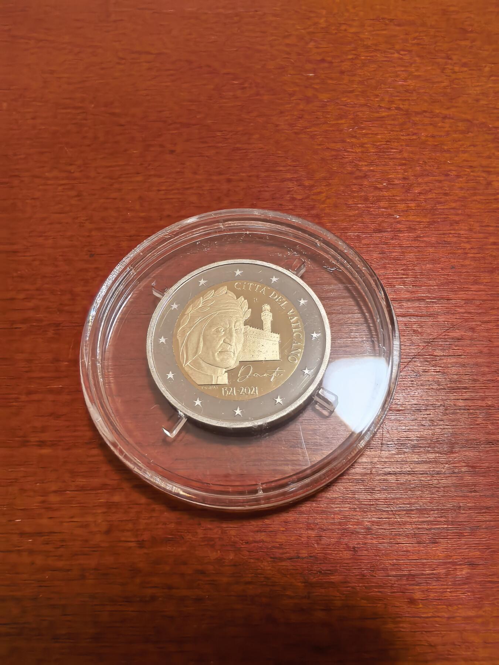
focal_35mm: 24
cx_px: 250
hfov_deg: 56.8
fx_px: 461
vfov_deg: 71.6
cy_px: 332
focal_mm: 1.68
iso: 200
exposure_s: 1/33.3
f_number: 2.2
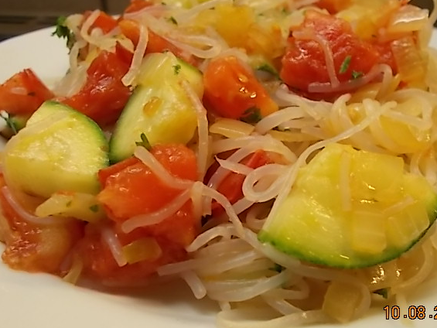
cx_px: 245
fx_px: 429
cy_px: 171
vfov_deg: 41.8
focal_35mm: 34
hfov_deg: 53.8
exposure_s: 1/15
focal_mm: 5.3
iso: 200
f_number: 3.4
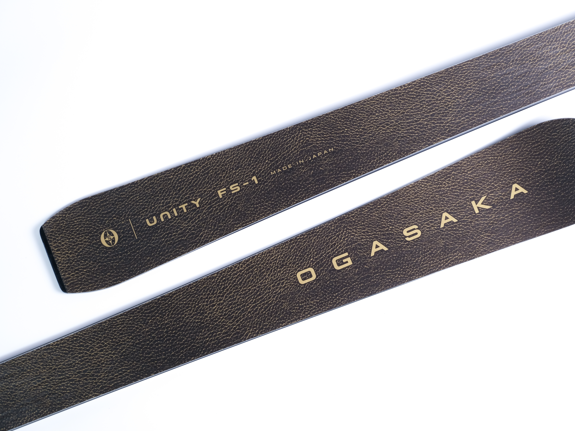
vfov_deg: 24.8
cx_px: 312
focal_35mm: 59
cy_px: 217
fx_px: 980
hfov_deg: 32.7
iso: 320
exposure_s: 1/30
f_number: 5.2
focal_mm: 36.3
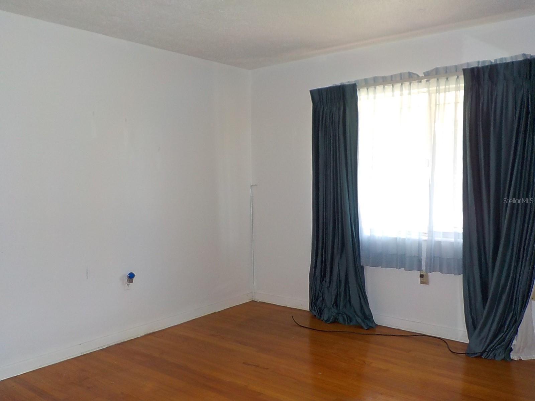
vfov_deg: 46.8
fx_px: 464
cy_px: 200
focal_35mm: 30
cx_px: 268
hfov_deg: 60.0
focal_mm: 4.1
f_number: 3.3
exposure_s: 1/30
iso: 200
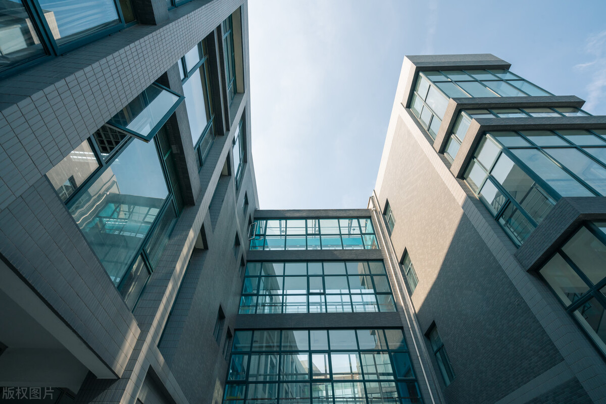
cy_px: 202
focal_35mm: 16
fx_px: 269
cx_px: 303
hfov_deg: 96.7
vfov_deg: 73.7
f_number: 11
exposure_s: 1/320
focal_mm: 16
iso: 640
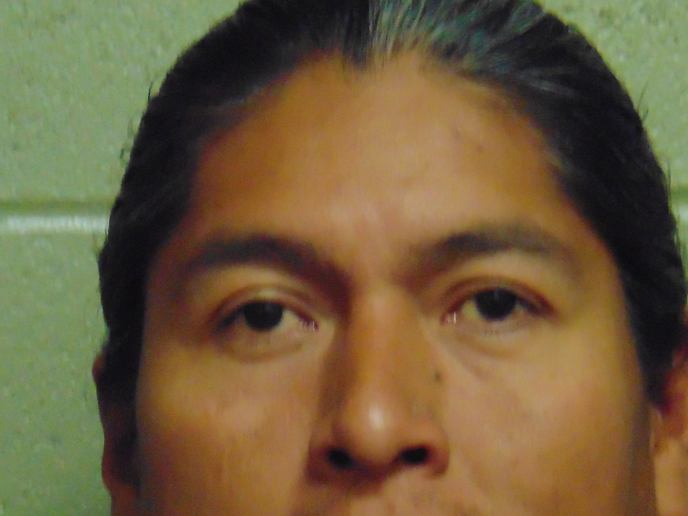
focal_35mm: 278
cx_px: 420
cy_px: 338
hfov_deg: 7.1
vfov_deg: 5.3
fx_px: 5525
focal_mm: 29.5
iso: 800
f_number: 4
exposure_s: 1/15
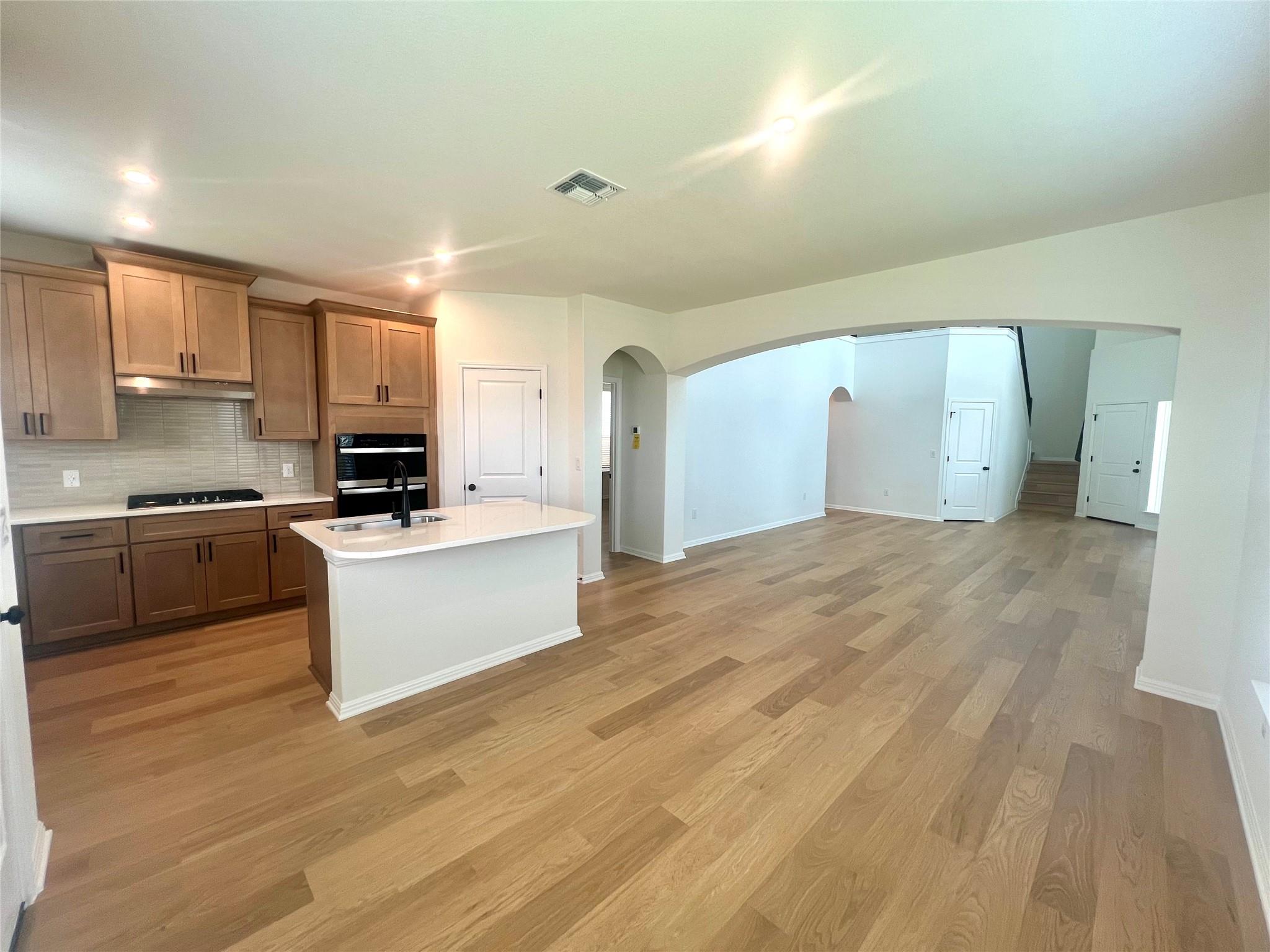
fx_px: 477
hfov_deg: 106.2
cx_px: 635
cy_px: 476
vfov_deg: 89.9
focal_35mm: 13
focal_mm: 1.57
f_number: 1.8
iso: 50
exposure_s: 1/120
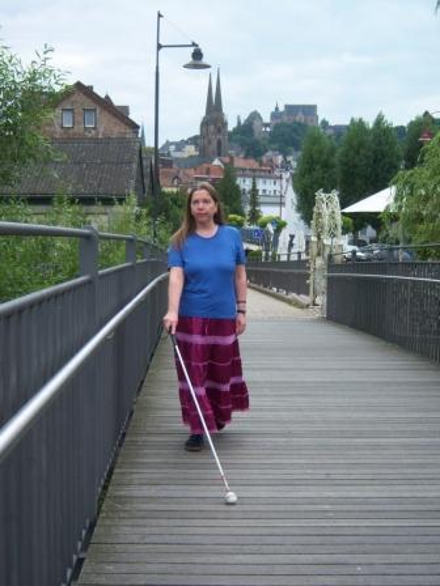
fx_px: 712
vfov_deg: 44.8
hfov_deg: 34.3
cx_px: 220
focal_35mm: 42
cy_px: 293
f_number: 2.8
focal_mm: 8.9
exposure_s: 1/640
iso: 80
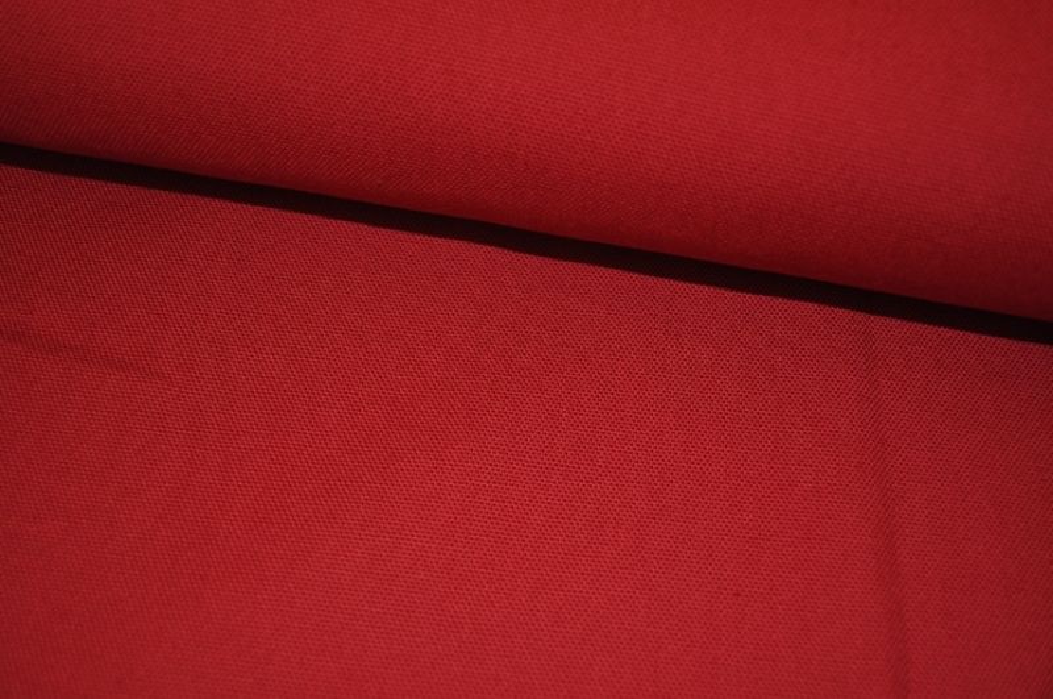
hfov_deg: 46.5
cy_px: 350
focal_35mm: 42
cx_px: 526
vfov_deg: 31.8
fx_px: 1227
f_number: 4.5
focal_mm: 28
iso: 320
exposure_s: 1/60
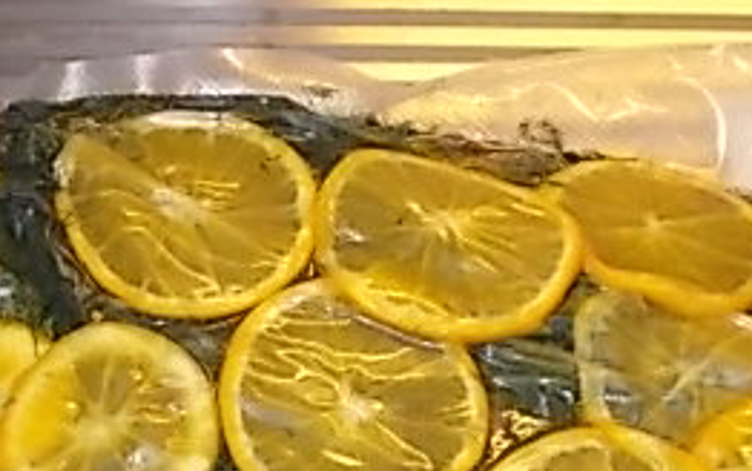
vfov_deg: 12.8
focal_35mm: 101
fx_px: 2071
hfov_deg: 20.5
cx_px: 218
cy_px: 457
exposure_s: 1/30
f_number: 3.9
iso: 200
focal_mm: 6.9
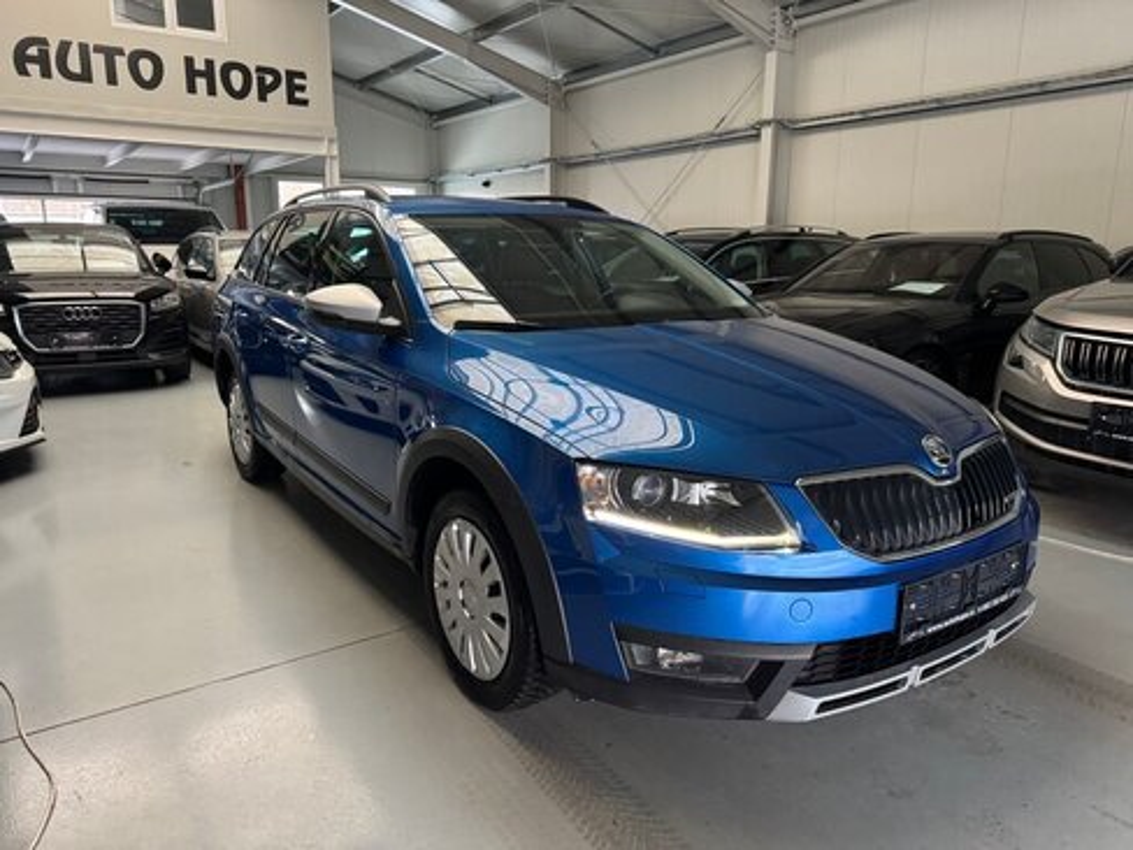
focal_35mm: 24
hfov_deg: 71.6
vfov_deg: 56.8
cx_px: 566
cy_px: 425
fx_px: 786
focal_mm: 6.76
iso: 800
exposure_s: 1/58
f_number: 1.78
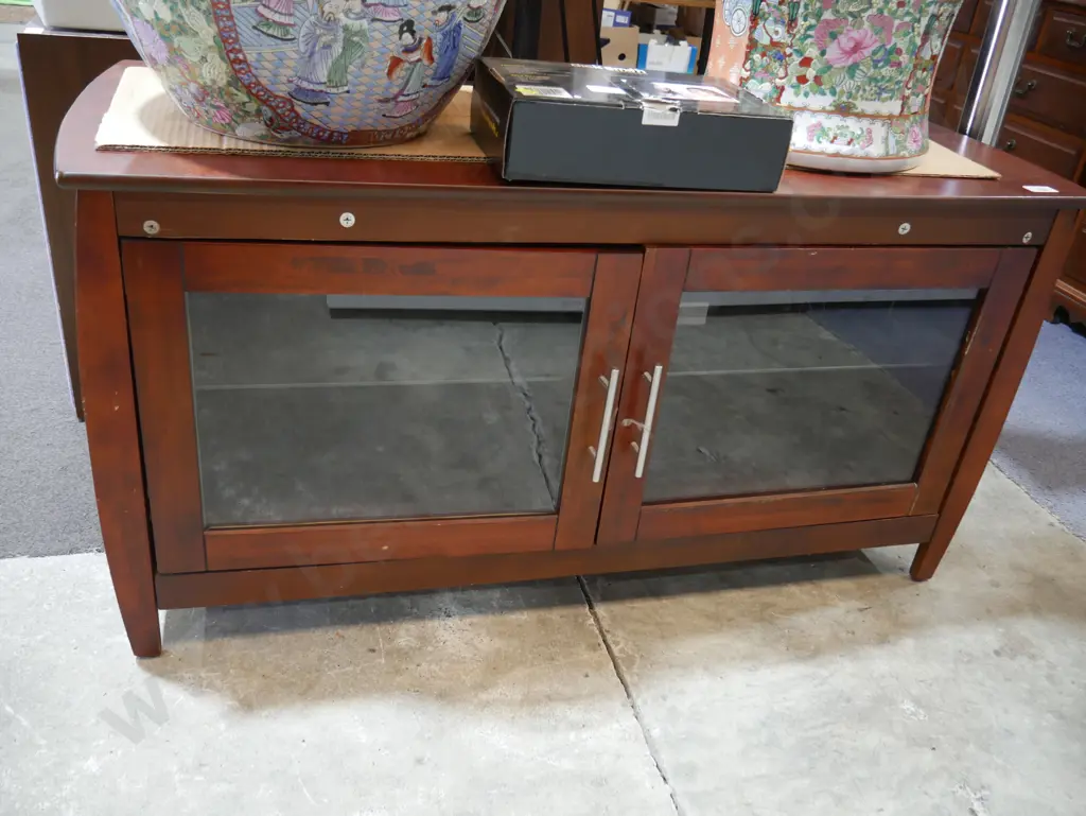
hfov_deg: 63.4
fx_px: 879
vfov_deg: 49.8
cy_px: 408
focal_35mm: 28
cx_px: 543
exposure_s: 1/60
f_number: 3.5
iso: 640
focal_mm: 14
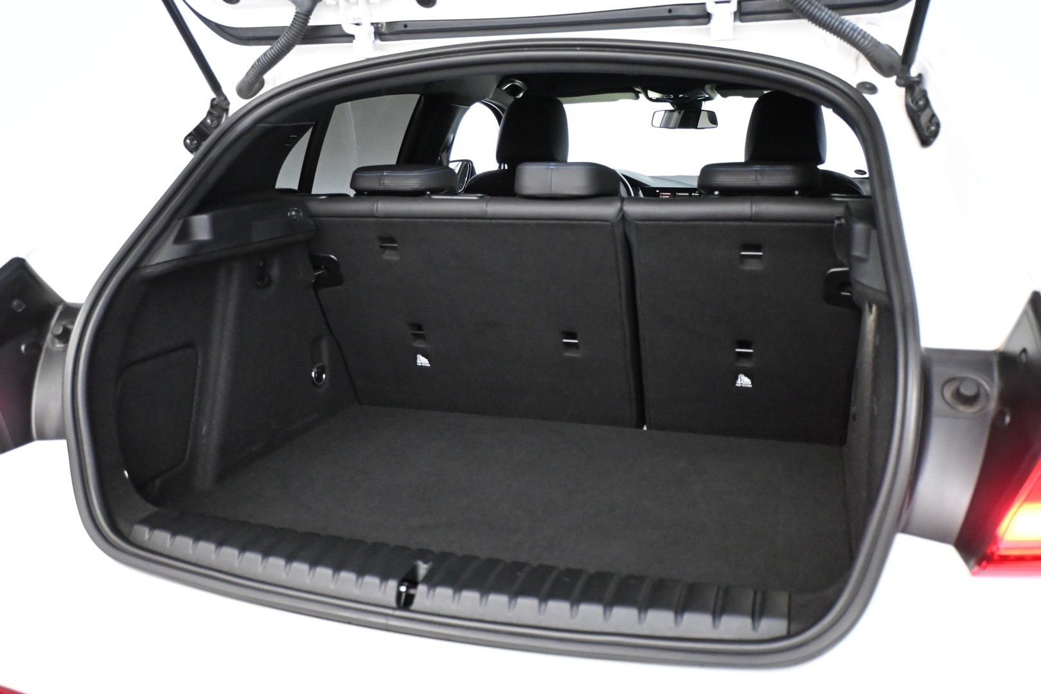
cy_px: 347
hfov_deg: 60.7
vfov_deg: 42.6
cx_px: 520
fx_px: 889
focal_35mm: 31
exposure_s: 1/60
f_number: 3.8
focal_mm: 20.5
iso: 5000
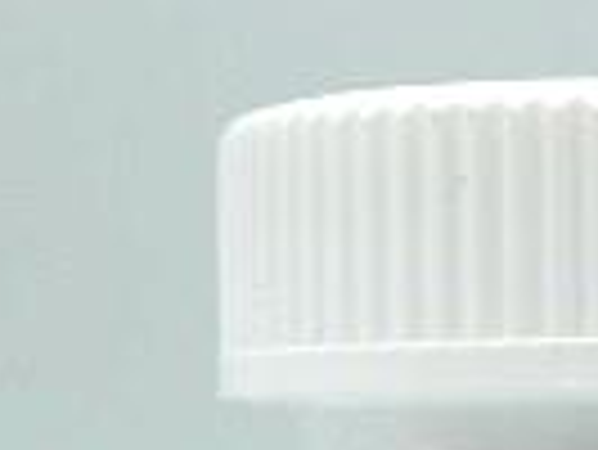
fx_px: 4669
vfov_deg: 5.4
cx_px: 594
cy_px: 972
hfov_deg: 7.3
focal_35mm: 270
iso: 80
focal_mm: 12.8
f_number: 2.8
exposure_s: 1/160
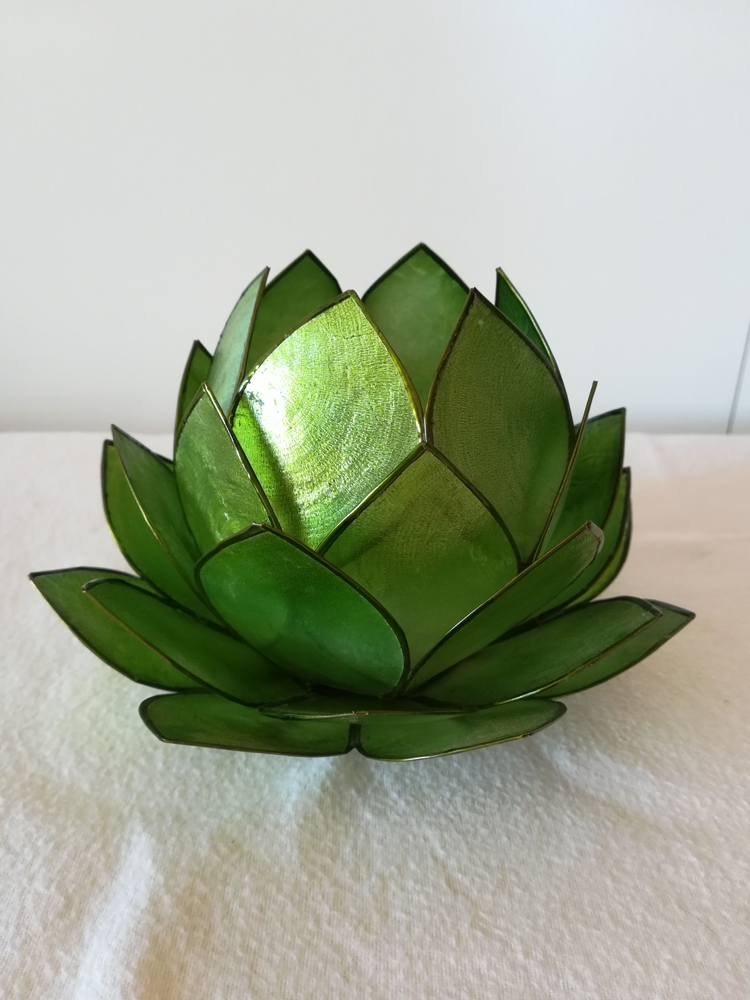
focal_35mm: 26
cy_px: 500
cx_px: 375
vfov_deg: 67.3
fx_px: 751
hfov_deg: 53.1
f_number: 2.2
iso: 100
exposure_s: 1/33.3
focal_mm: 3.83
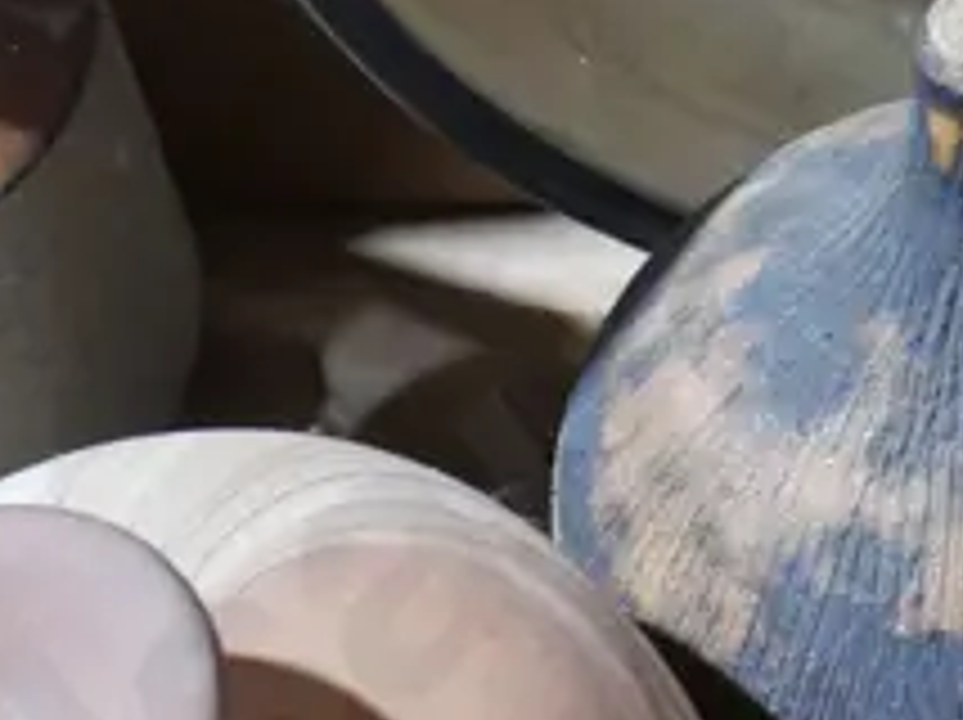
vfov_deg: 9.1
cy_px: 416
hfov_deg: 12.1
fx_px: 4529
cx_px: 616
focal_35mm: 163
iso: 1600
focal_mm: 17
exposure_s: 1/60
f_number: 4
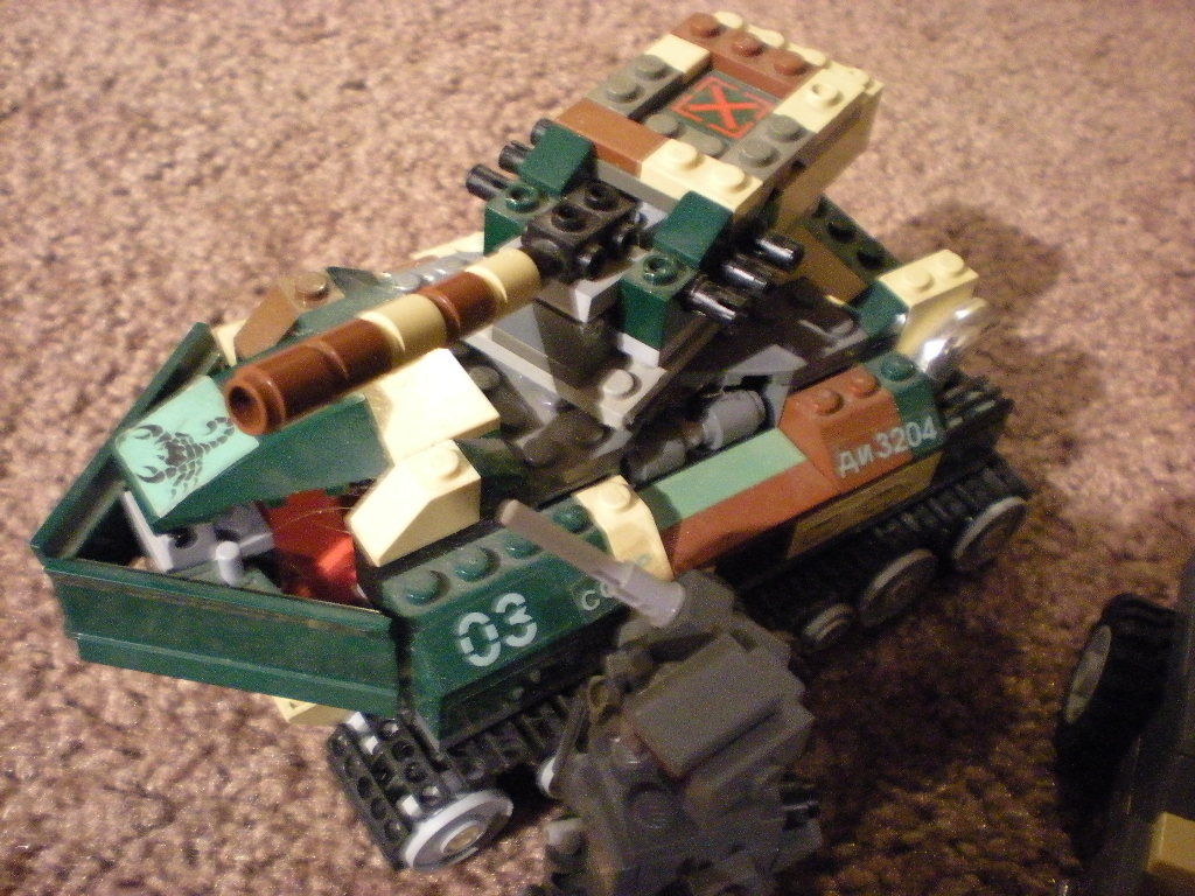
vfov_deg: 37.7
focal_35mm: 38
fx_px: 1312
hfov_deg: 49.0
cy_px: 448
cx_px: 598
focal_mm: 6.3
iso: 800
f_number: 3.1
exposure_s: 1/6.4
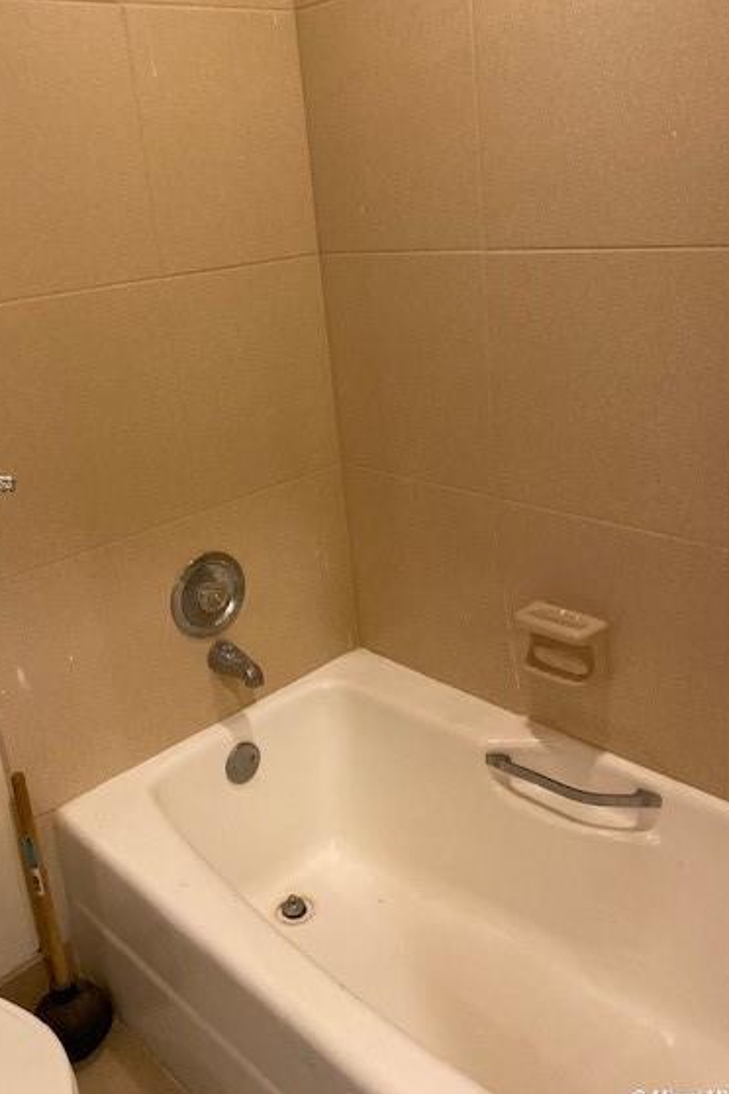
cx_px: 363
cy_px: 484
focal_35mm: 31
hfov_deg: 42.3
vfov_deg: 60.1
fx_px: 942
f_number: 1.8
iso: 250
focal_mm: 4.25
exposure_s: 1/60
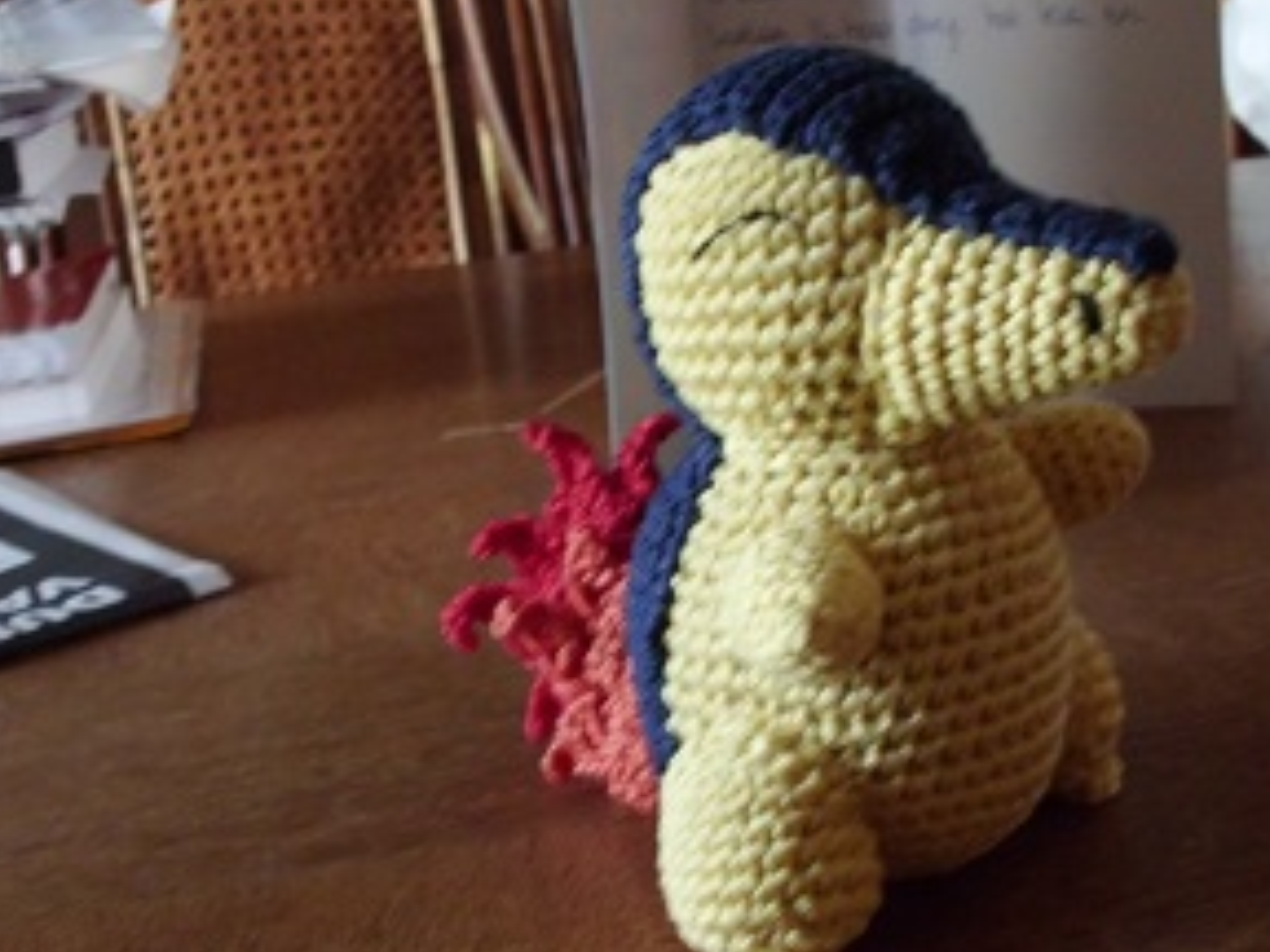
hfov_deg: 38.1
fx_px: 1834
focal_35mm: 50
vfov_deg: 29.1
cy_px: 538
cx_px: 719
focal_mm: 6.3
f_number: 2.9
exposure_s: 1/15
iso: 400
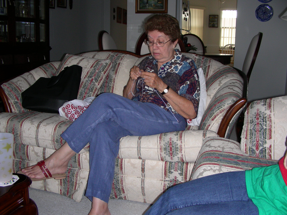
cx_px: 144
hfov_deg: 49.0
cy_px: 108
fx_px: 315
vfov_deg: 37.7
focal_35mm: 38
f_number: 3.5
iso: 50
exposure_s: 1/60.1
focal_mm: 6.3
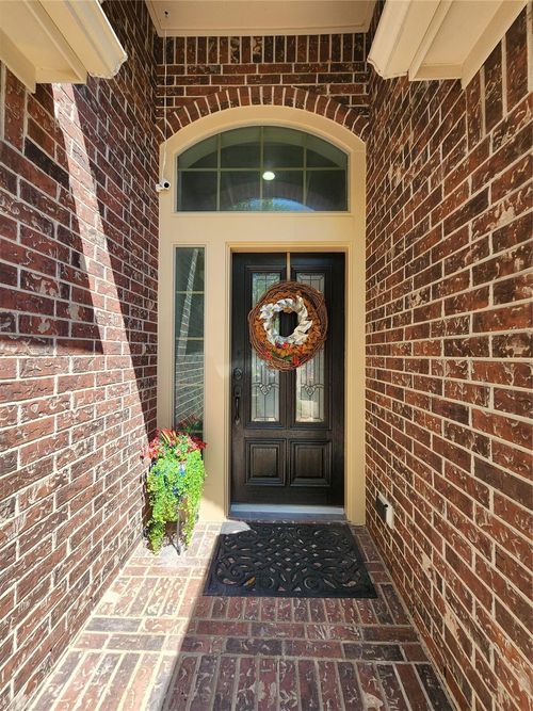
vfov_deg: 106.2
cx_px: 266
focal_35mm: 13
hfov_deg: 89.9
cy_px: 356
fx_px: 267
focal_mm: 2.2
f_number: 2.2
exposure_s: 1/421
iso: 50
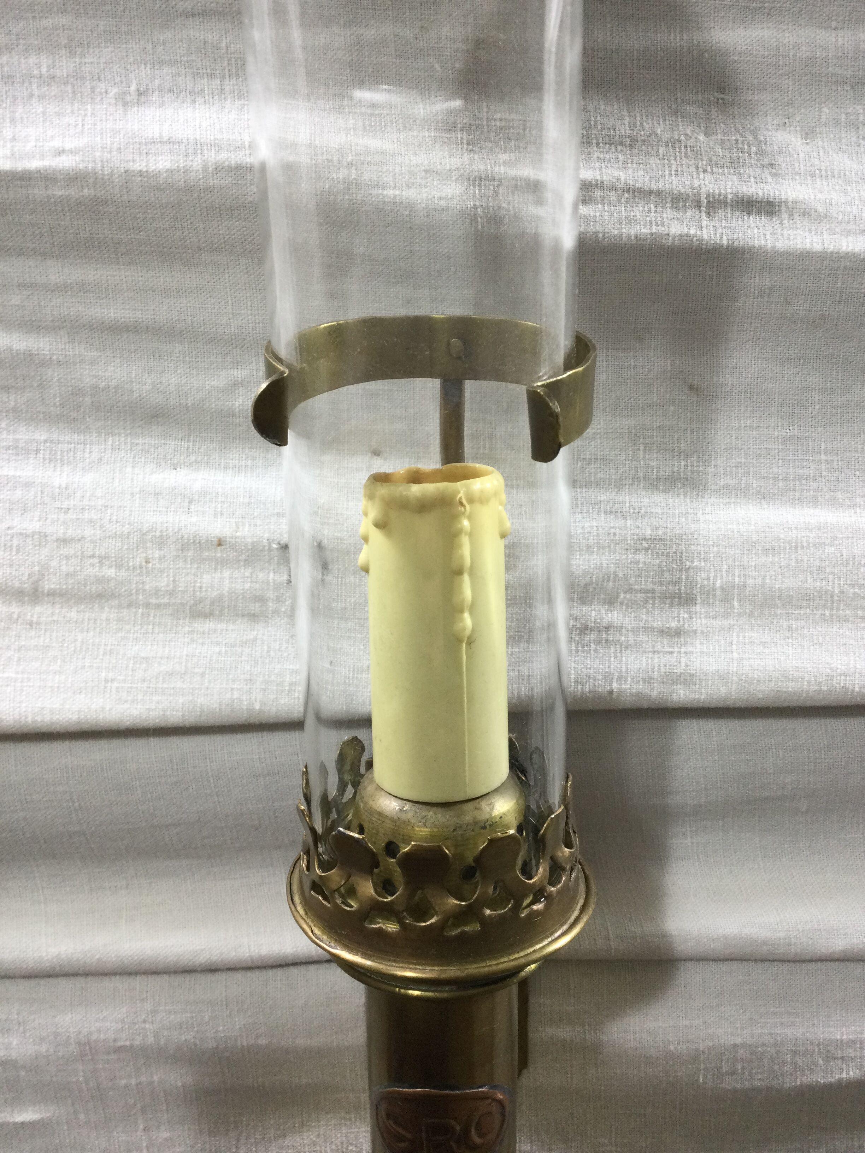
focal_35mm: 31
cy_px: 576
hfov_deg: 45.4
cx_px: 432
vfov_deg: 58.4
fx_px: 1033
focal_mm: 3.3
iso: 32
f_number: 2.4
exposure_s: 1/33
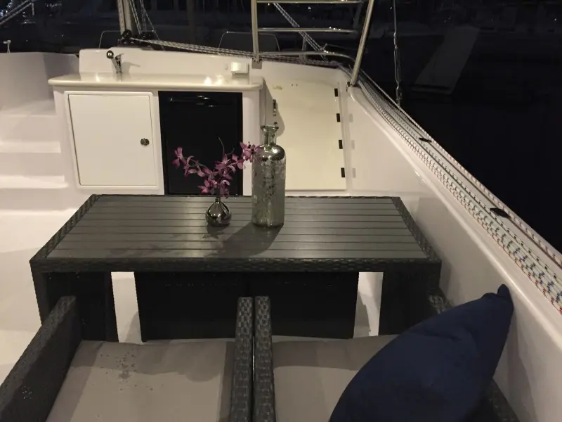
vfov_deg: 48.2
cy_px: 211
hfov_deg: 61.7
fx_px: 471
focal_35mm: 29
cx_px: 281
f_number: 2.2
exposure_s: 1/15
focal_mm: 4.15
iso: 320
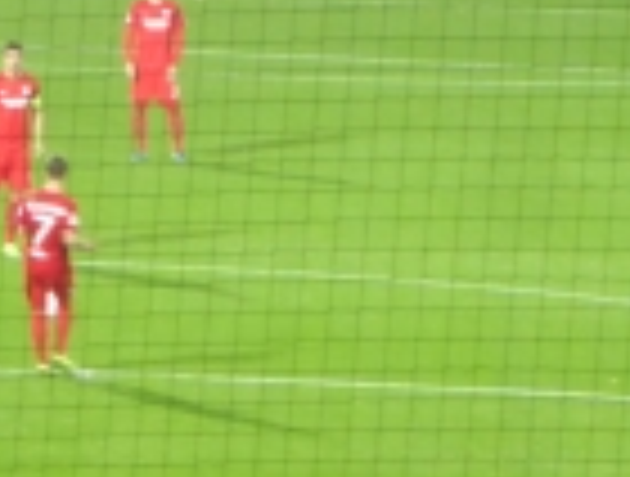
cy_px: -4
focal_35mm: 551
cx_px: 135
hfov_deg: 3.6
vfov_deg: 2.7
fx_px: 10063
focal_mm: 30.9
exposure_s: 1/15
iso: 400
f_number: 6.3
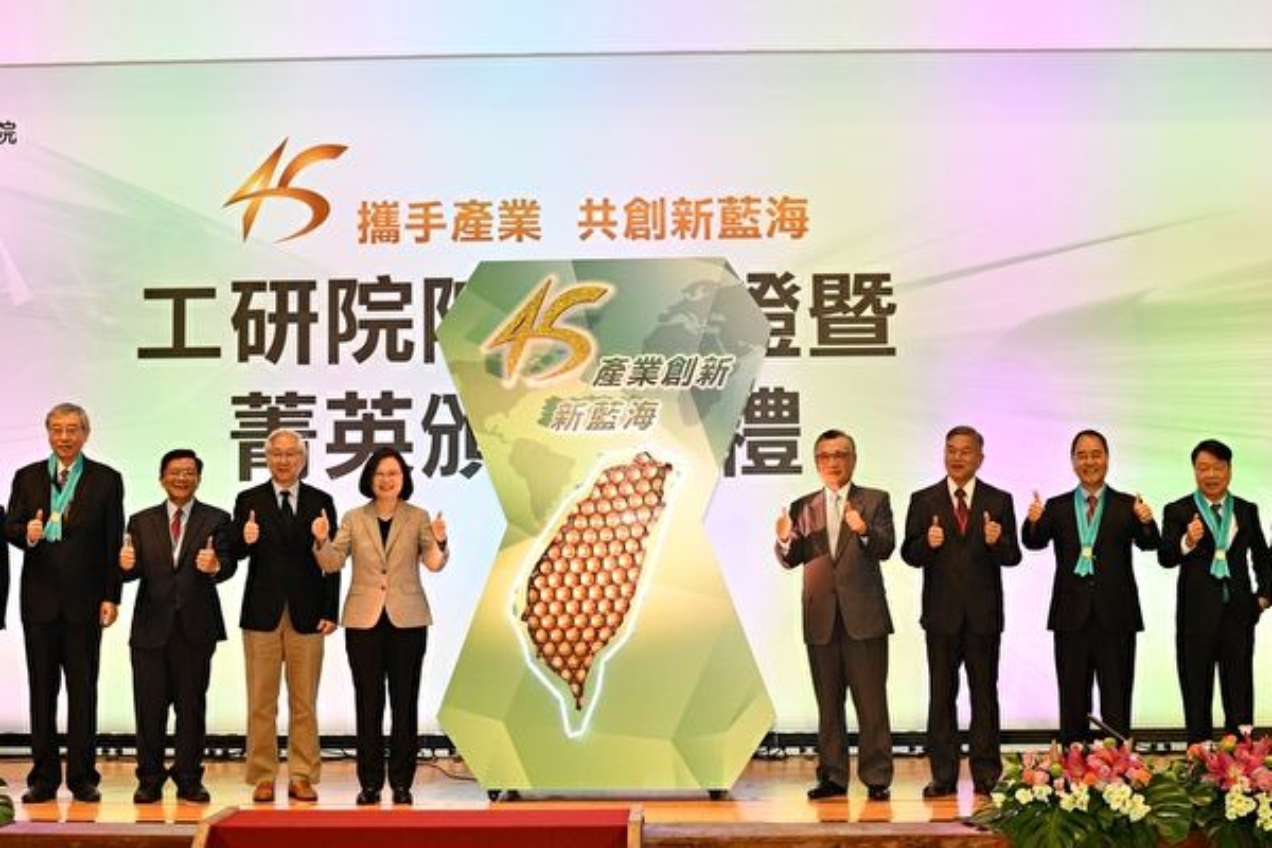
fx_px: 1767
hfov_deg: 39.6
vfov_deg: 27.0
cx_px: 636
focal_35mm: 50
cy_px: 424
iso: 2000
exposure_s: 1/250
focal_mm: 50
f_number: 5.6
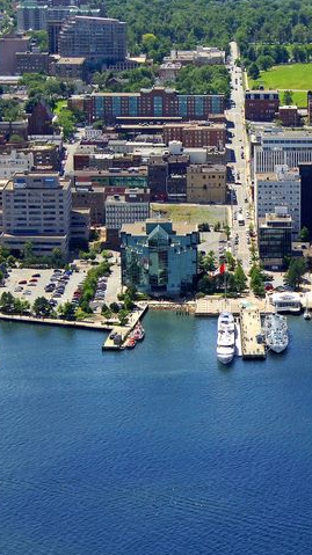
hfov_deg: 10.2
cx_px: 349
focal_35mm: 117
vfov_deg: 18.3
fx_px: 1723
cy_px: 305
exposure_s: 1/1000
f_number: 6.3
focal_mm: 42
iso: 400
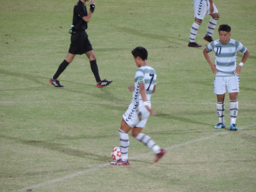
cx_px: 128
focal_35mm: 750
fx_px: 5547
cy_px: 96
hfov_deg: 2.6
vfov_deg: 2.0
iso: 800
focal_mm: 133.7
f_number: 5.1
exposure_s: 1/100
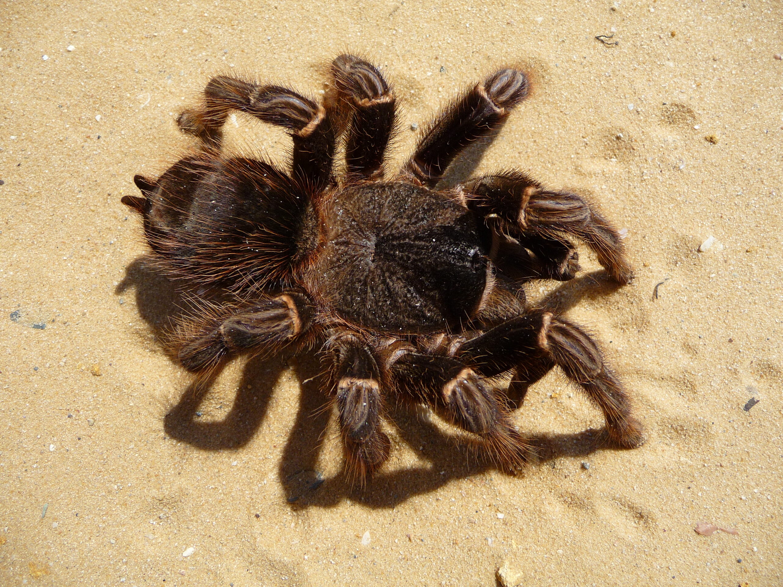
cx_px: 392
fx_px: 633
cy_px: 294
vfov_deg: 49.7
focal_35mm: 28
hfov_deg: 63.4
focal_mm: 4.7
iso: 100
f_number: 3.3
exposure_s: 1/1300
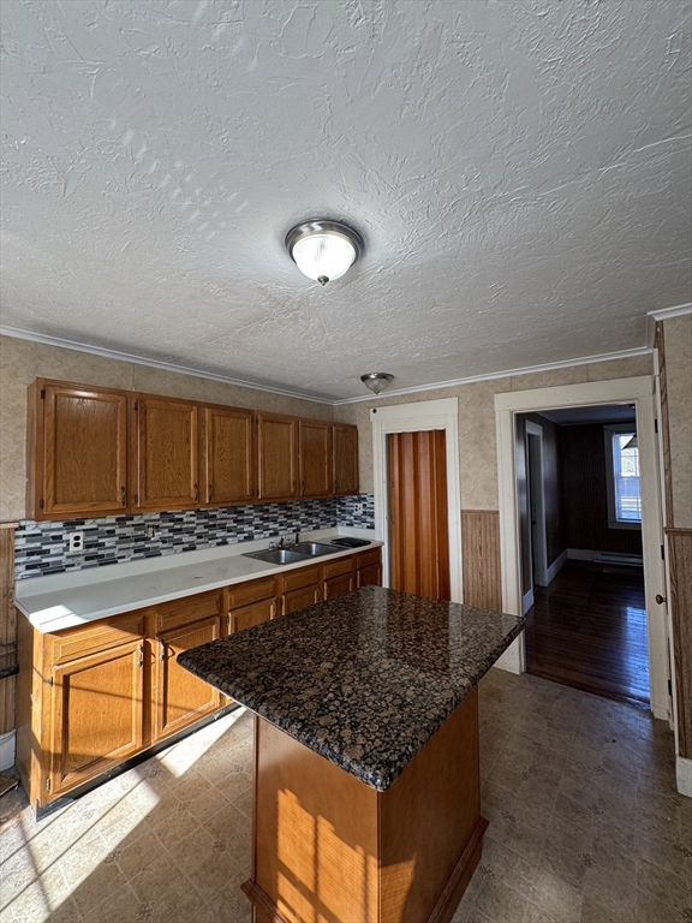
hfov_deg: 85.7
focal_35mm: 14
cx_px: 346
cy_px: 462
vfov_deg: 102.1
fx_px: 373
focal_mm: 2.22
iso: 100
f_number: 2.2
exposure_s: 1/99
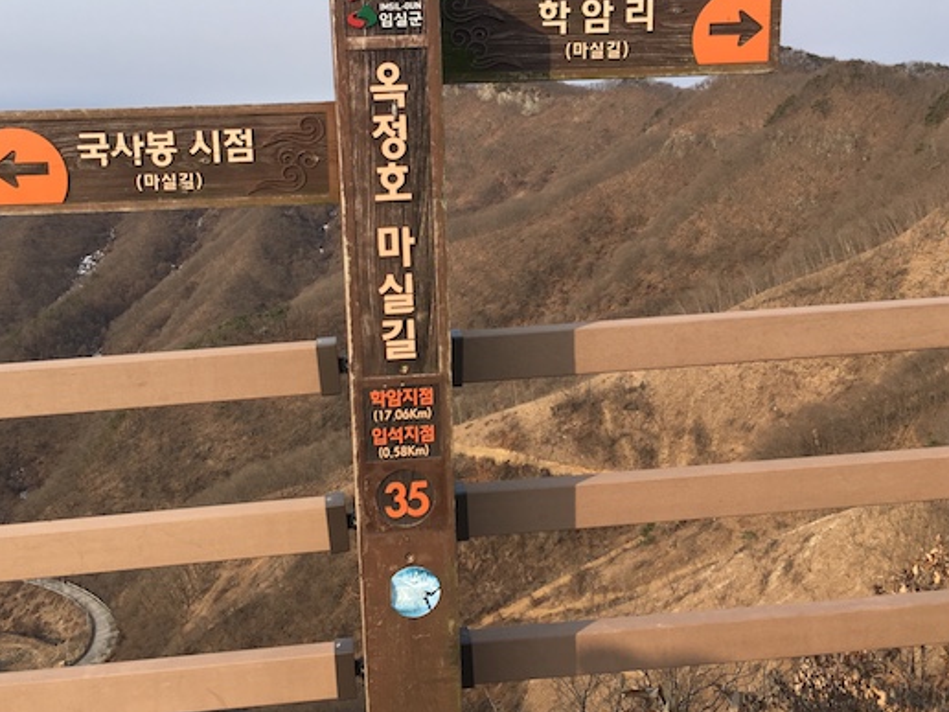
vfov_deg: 39.6
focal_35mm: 36
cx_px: 410
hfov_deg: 51.2
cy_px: 300
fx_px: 987
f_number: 2.2
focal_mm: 4.15
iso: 25
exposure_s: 1/1026
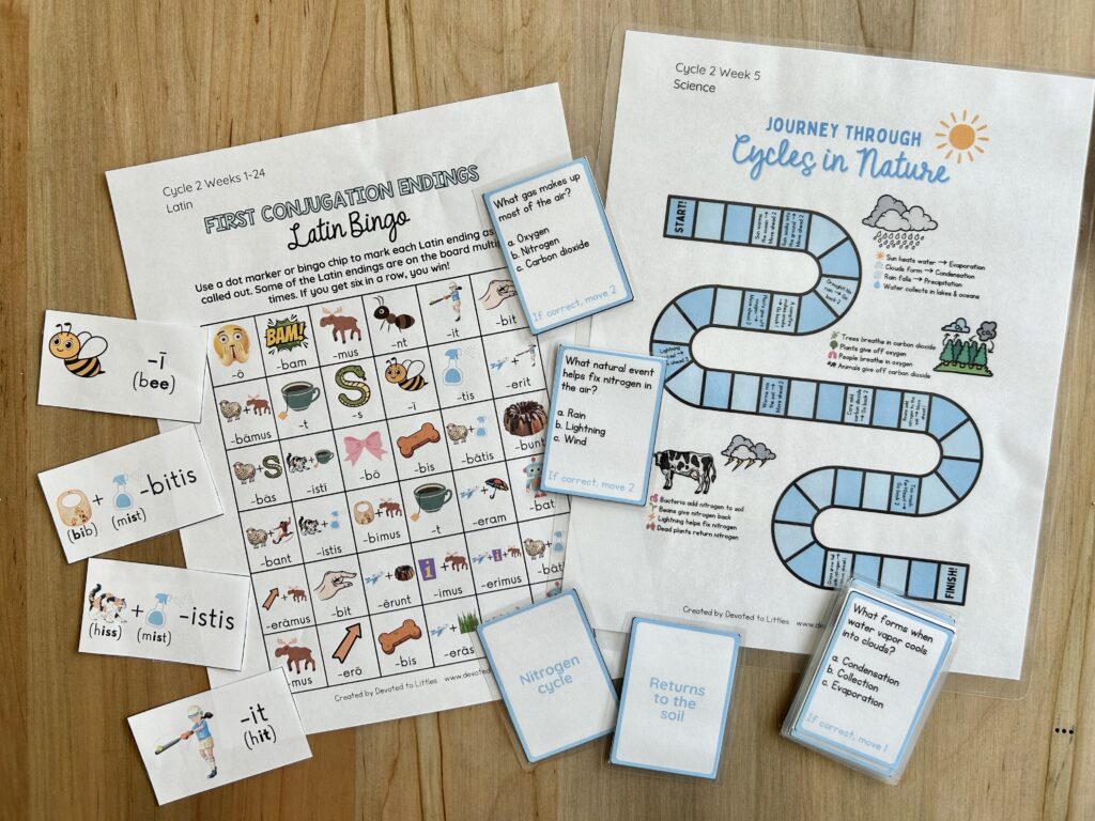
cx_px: 548
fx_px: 822
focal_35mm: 26
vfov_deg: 53.1
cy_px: 410
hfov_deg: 67.3
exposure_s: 1/233
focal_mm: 5.7
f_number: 1.5
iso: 40
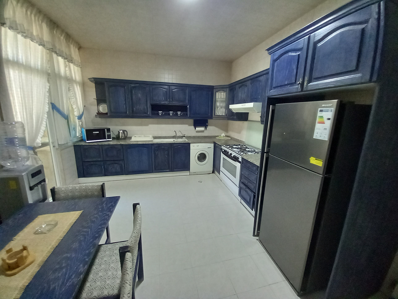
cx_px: 199
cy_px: 150
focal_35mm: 13
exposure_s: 1/33
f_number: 2.2
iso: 250
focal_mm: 1.13
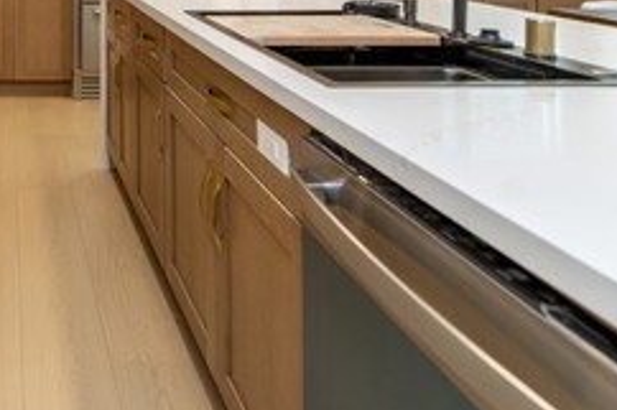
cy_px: -87
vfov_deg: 30.3
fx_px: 634
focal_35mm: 37
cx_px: 10
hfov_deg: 44.7
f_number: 4
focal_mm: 14
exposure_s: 1/60
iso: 560
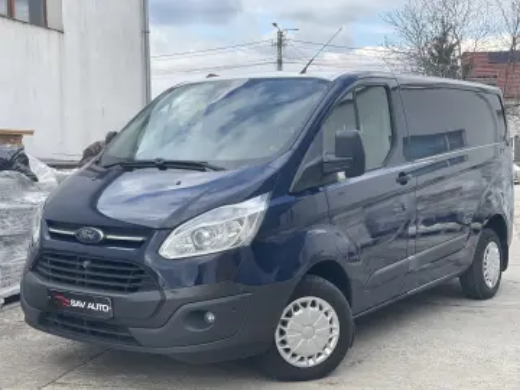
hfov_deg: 36.8
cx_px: 260
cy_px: 195
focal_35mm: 52
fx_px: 781
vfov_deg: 28.0
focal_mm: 6
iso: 32
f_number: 2
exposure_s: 1/400
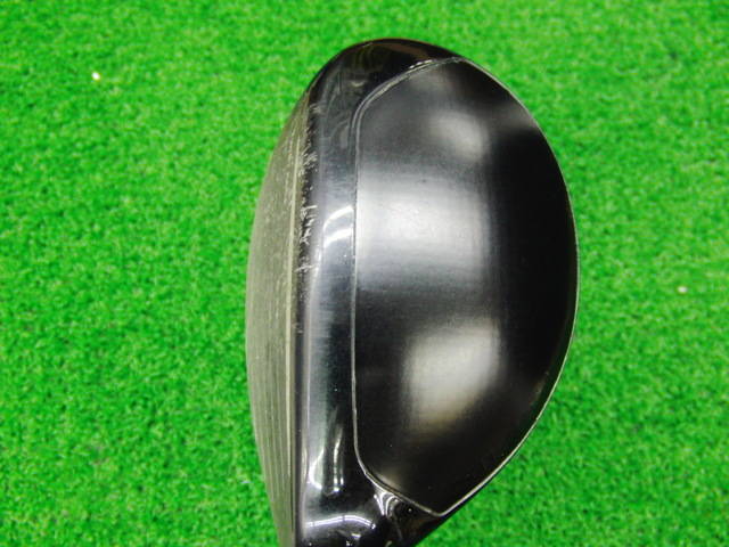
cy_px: 274
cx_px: 364
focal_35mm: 37
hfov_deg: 50.1
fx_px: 779
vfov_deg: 38.7
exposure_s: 1/20
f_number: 3.6
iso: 400
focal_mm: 6.42
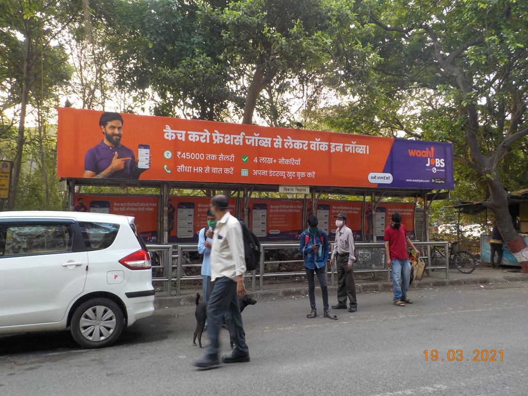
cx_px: 264
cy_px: 198
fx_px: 458
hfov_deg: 60.0
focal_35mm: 30
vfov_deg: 46.8
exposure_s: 1/50
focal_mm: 4.1
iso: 125
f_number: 3.3
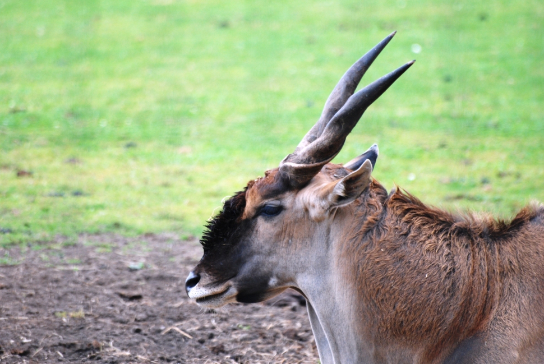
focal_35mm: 475
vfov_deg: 2.9
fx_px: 7185
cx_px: 268
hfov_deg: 4.3
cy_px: 183
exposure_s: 1/200
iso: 400
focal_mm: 300
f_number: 5.6
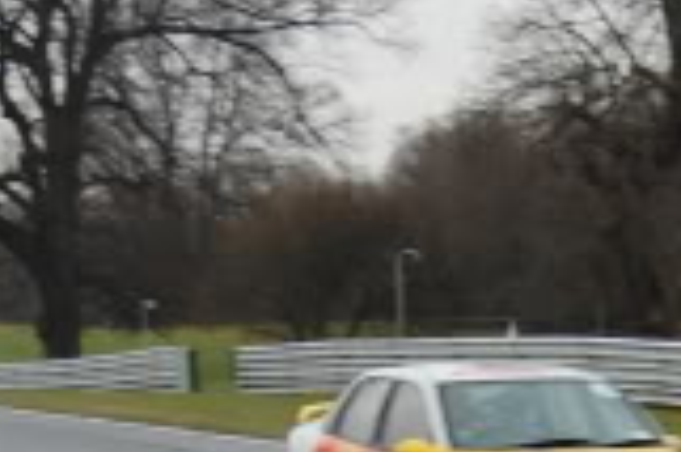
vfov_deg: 7.3
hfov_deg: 11.1
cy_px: 644
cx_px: 554
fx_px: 3496
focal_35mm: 185
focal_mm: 31
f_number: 5.6
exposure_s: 1/125
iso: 280
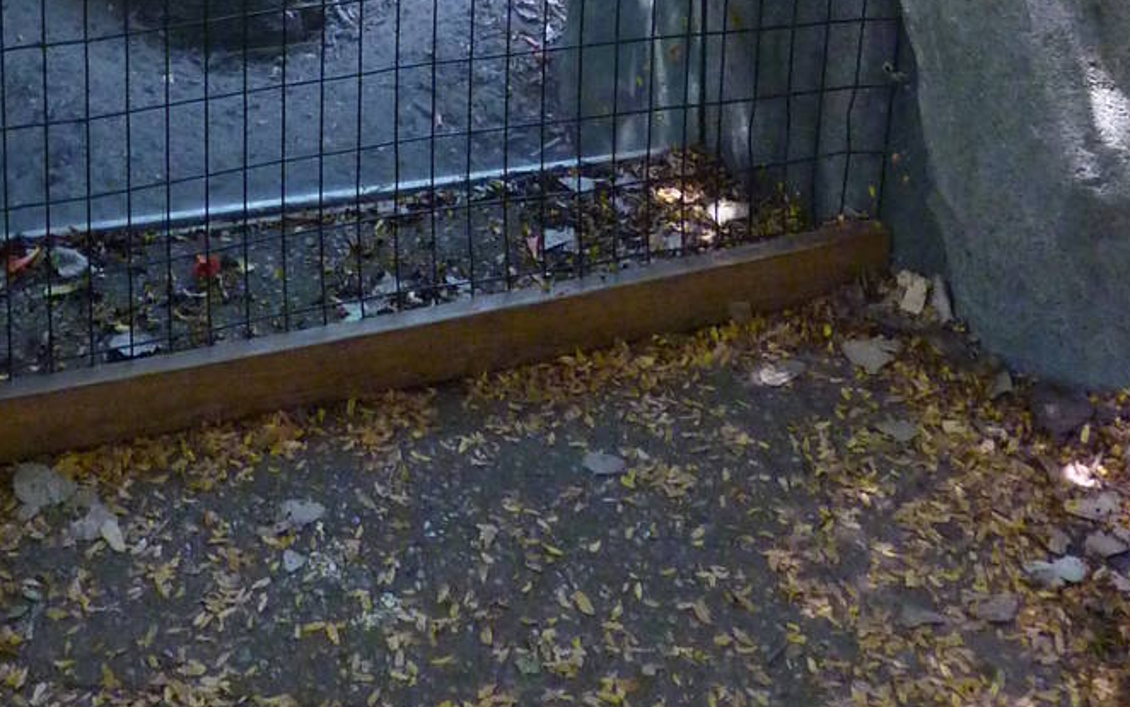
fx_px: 1971
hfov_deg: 31.7
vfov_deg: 17.2
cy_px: -502
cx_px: 350
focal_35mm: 64
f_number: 3.3
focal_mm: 4.1
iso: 400
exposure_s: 1/100
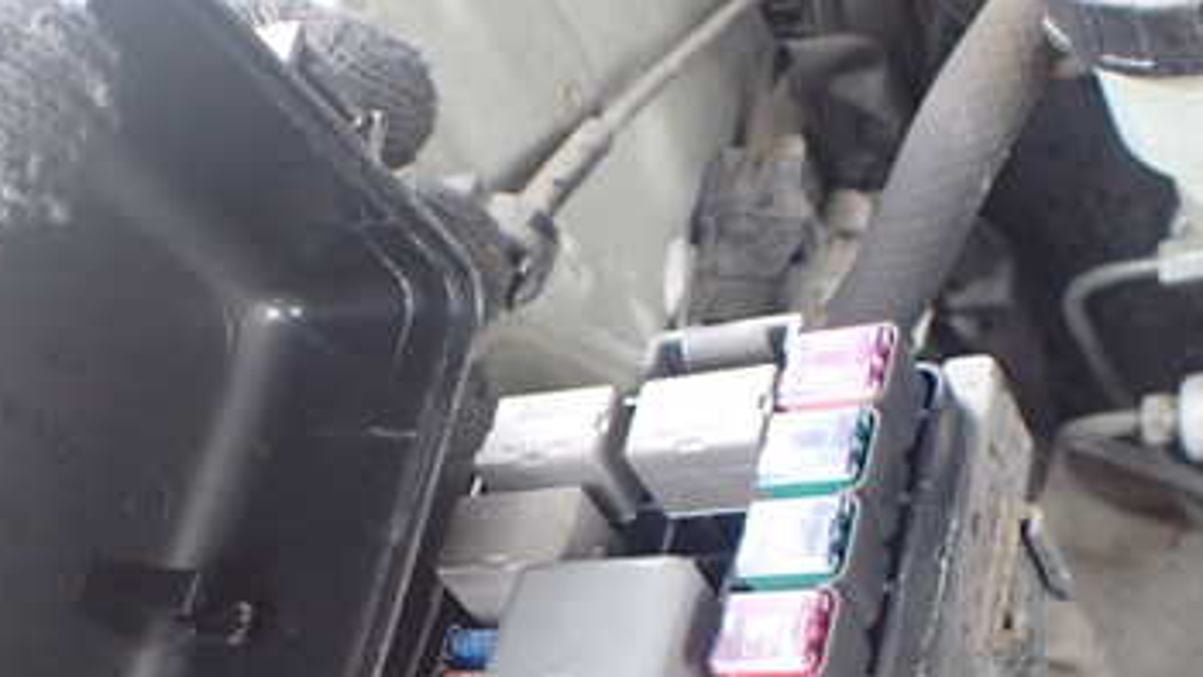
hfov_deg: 36.7
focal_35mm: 56
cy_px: 632
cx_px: 375
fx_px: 1787
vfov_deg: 20.9
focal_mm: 5.4
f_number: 2.3
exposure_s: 1/100
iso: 800
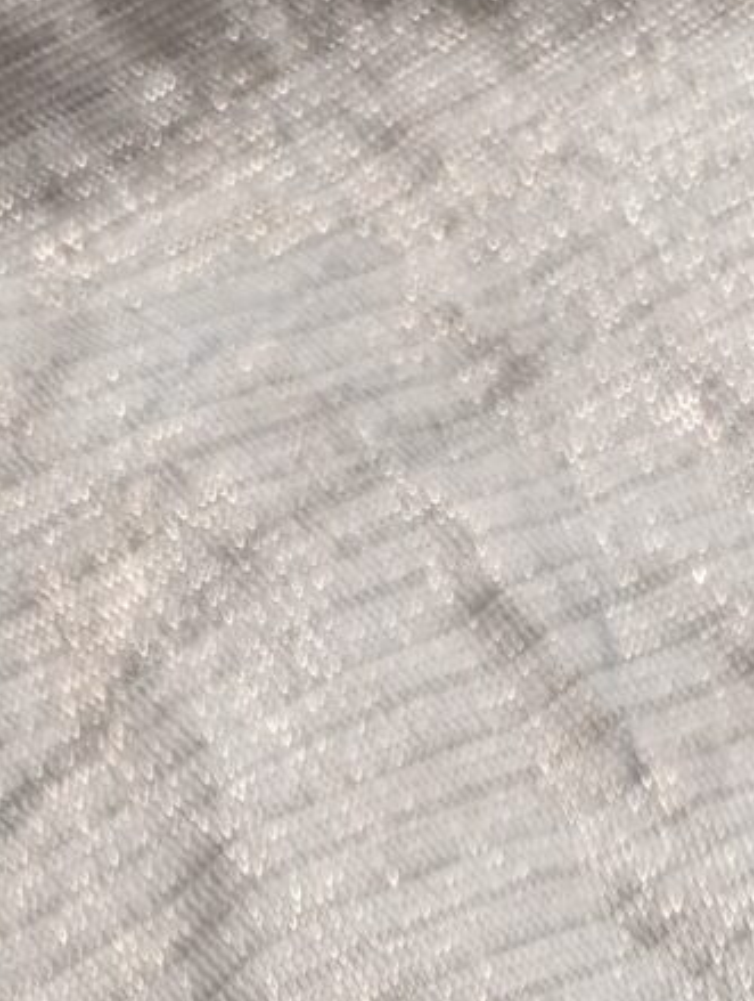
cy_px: 2627
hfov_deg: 10.6
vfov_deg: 11.1
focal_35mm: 140
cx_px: 590
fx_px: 4052
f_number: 1.68
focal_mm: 6.9
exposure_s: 1/30
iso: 106
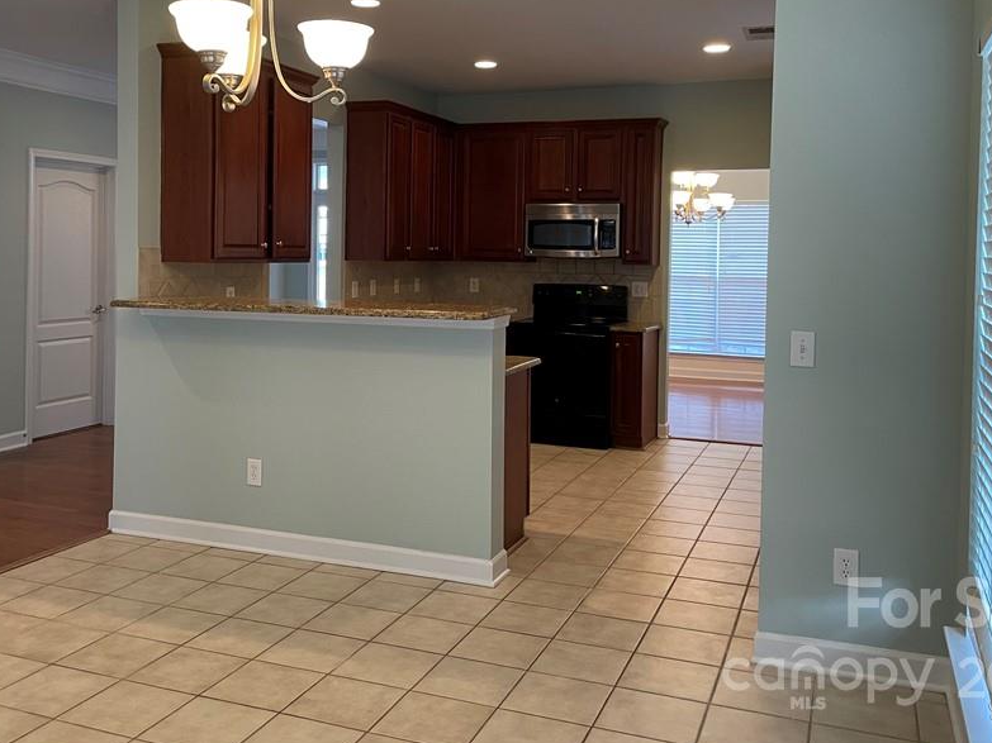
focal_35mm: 34
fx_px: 974
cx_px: 454
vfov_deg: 41.5
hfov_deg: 53.9
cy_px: 275
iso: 160
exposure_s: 1/60
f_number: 1.6
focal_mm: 4.2
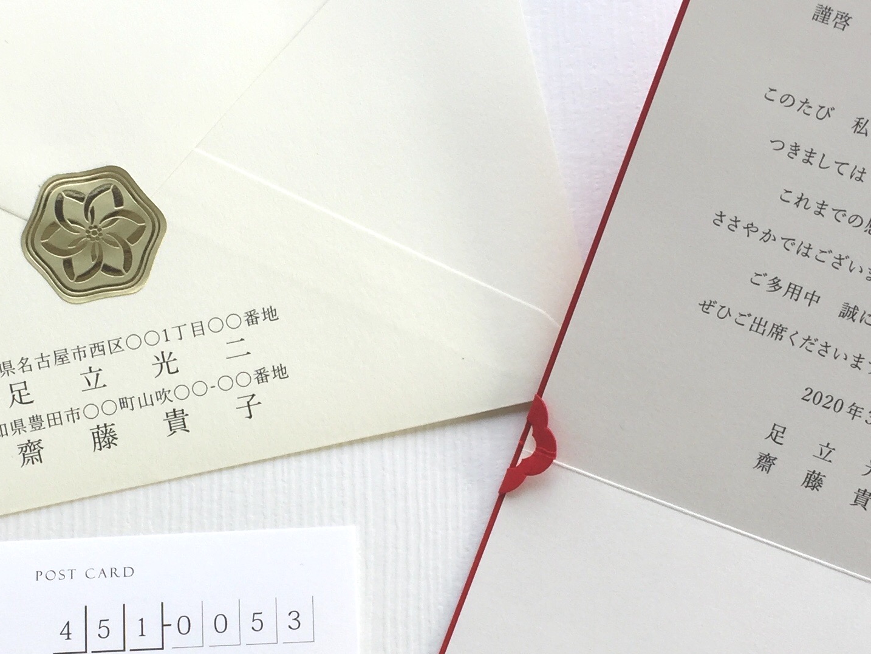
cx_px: 433
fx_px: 1661
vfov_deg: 22.1
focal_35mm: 66
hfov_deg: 29.4
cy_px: 481
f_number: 2.2
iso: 32
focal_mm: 4.15
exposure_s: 1/120
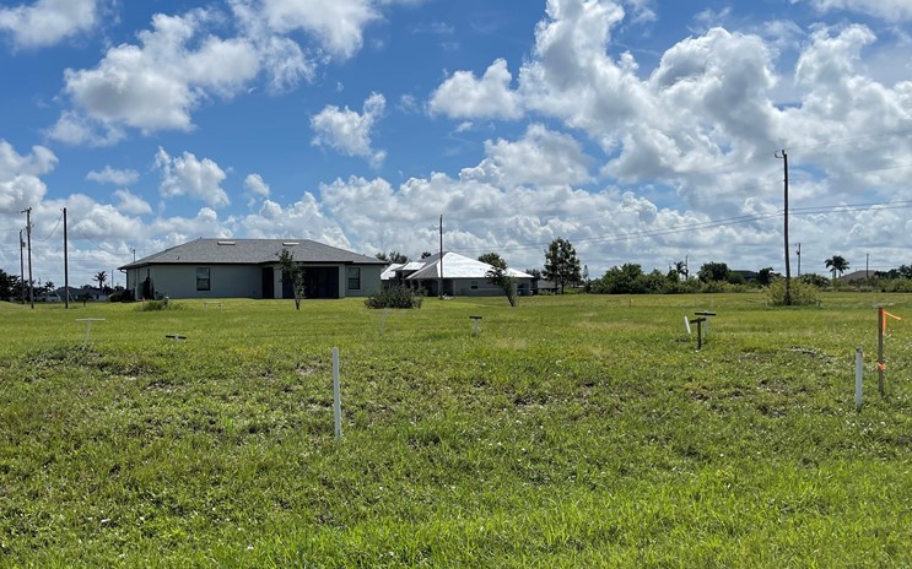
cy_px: 303
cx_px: 324
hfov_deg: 50.8
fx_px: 944
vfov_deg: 33.6
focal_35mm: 38
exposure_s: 1/9174
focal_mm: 5.1
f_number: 1.6
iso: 32
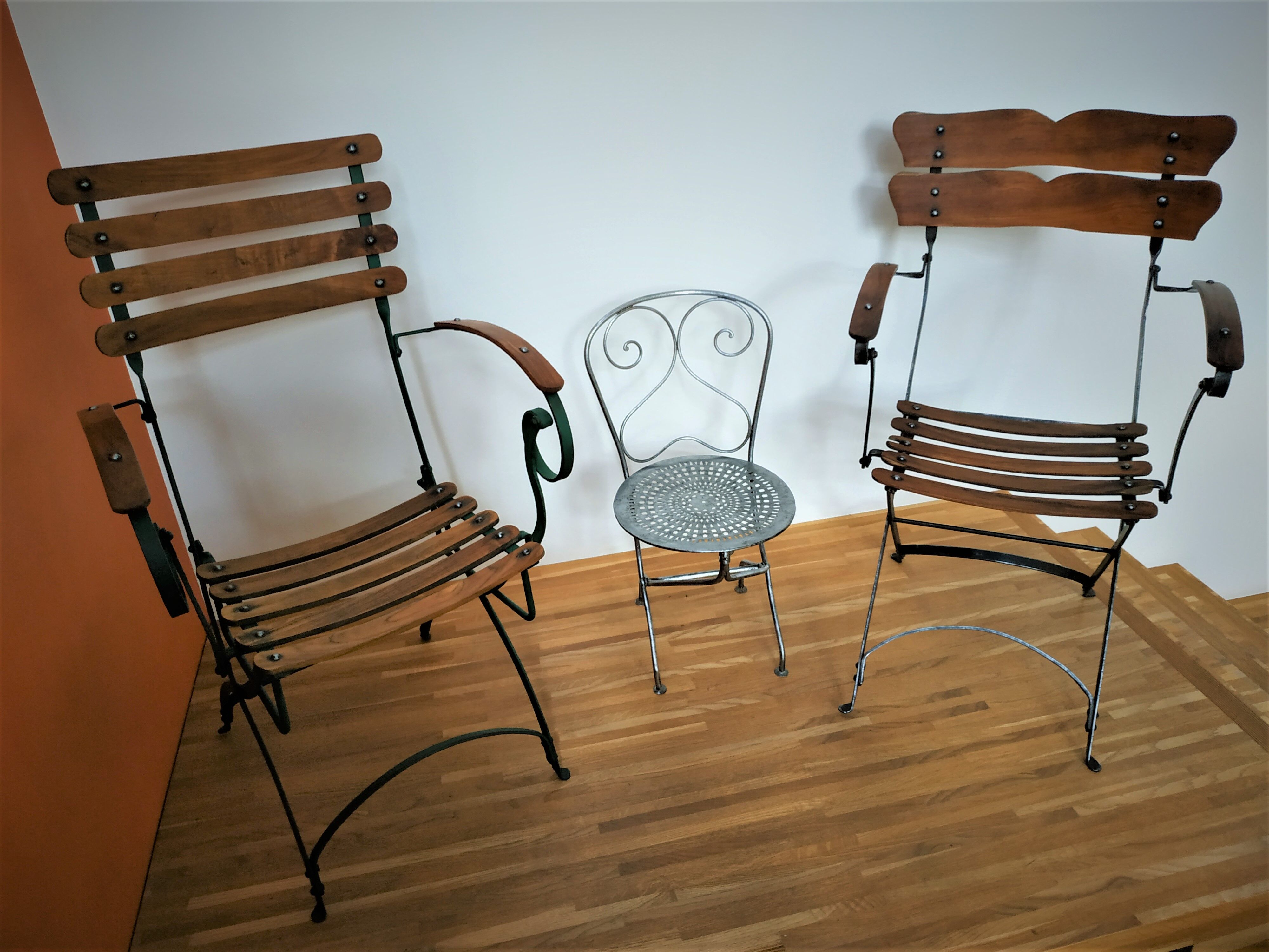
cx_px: 634
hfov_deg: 71.6
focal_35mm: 24
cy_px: 476
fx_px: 880
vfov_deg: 56.8
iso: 250
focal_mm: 3.94
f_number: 1.9
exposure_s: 1/25
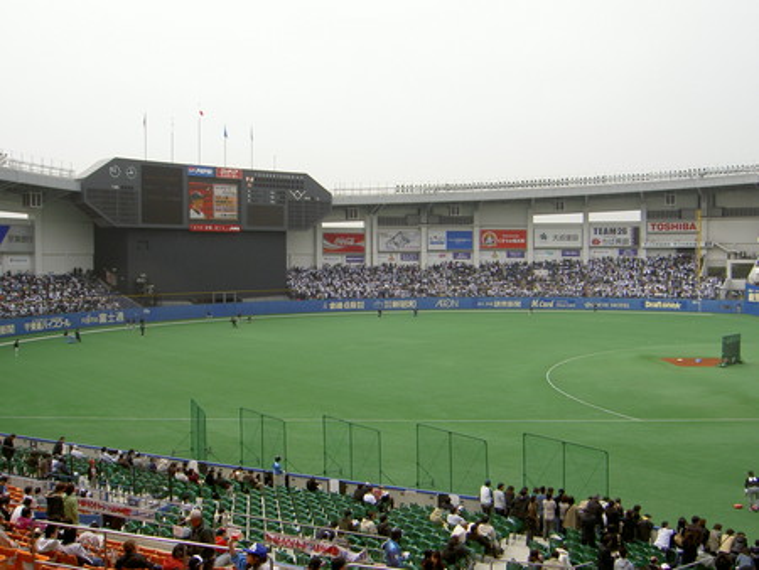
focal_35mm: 34
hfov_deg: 53.9
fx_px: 746
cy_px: 285
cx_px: 380
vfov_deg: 41.8
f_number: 4.7
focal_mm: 5.6
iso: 50
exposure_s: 1/320
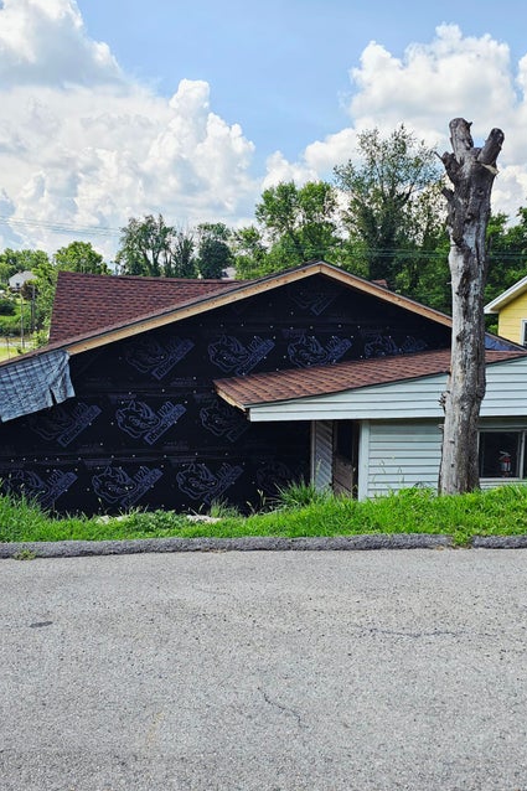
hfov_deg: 41.1
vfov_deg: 58.7
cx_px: 270
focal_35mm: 32
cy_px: 396
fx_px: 703
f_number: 1.7
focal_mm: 6.3
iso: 10
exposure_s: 1/243
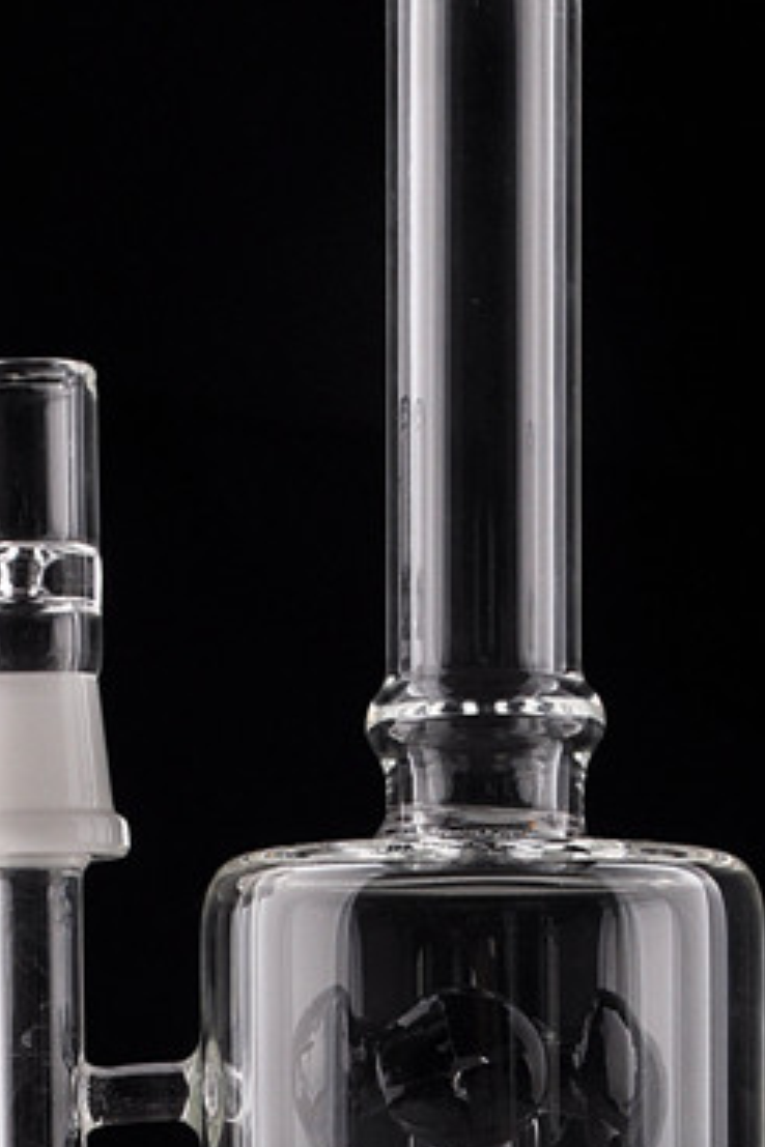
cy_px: 1088
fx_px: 7904
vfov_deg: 8.3
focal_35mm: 248
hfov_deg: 5.5
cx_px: 386
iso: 200
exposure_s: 1/125
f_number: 13
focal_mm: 58
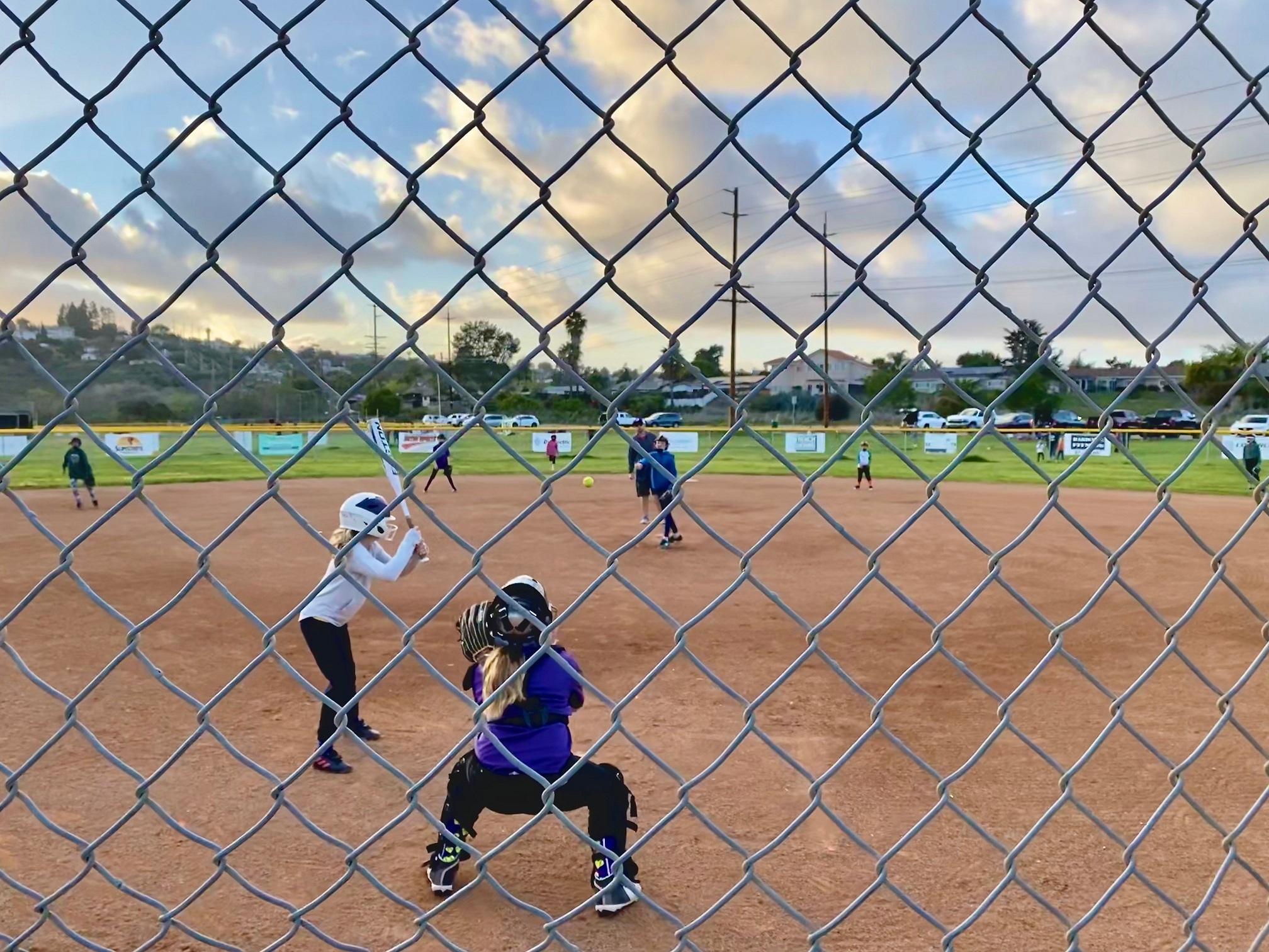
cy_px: 476
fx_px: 953
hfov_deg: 67.3
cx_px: 634
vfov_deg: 53.1
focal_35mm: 26
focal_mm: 4.25
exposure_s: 1/698
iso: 32
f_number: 1.8
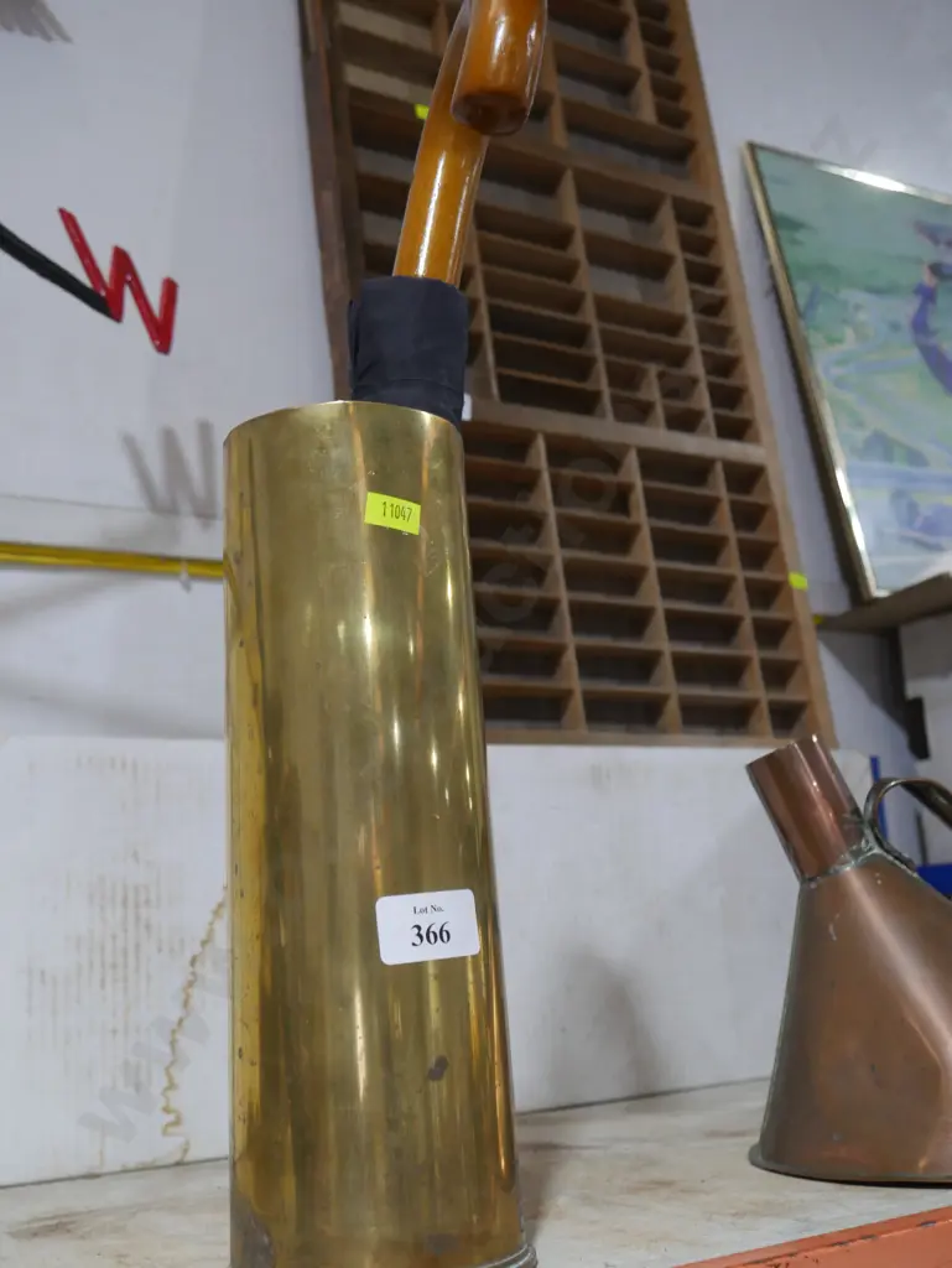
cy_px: 634
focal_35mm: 40
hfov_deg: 36.0
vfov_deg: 46.8
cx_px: 476
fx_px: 1466
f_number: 4.4
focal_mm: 20
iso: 800
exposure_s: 1/60
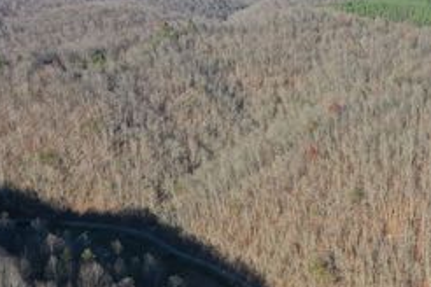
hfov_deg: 34.2
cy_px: 144
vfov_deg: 23.8
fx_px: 682
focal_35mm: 57
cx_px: 335
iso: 100
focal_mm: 10.26
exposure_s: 1/1250
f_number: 2.8
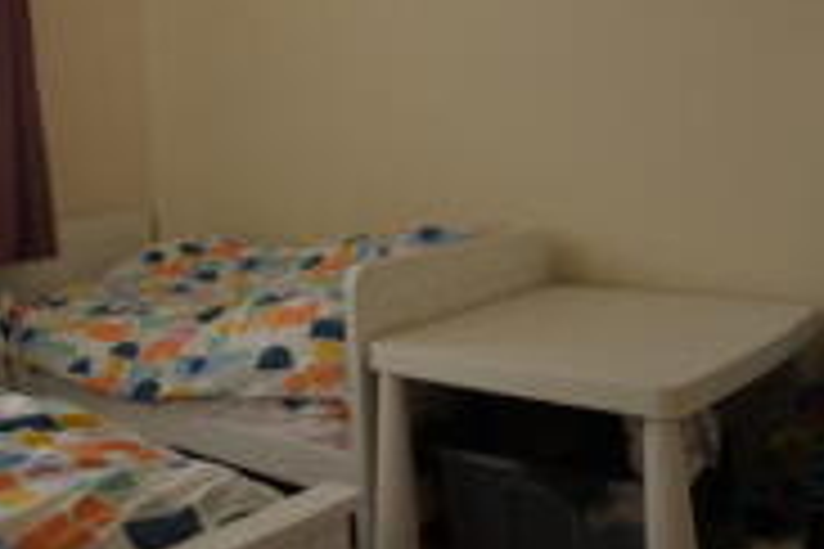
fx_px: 893
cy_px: 47
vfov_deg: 32.4
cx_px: 203
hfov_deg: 47.6
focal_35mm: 39
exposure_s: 1/125
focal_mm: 10
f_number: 5.6
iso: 250
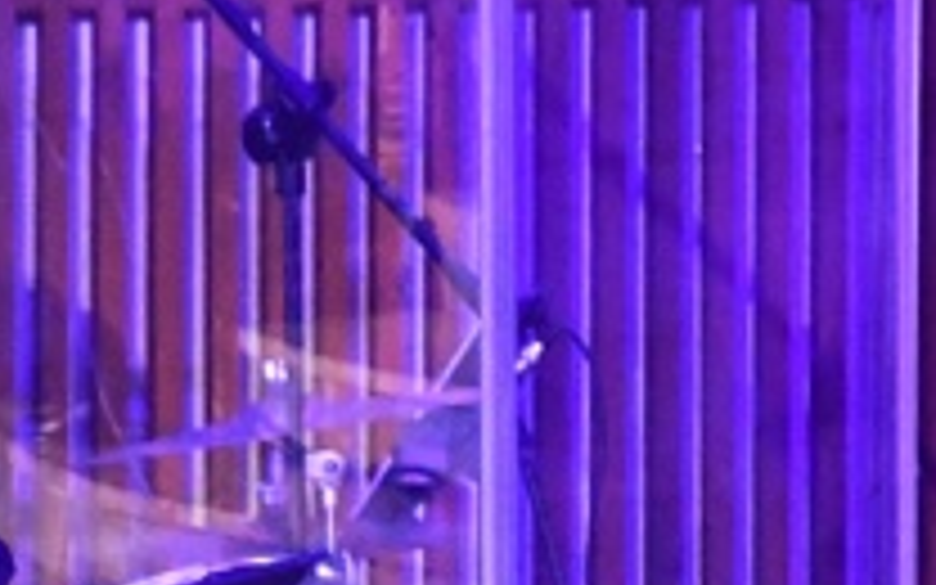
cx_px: 94
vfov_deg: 1.2
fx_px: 26938
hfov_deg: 2.0
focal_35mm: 1056
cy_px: 524
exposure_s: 1/40
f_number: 5.6
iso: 12800
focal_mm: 140
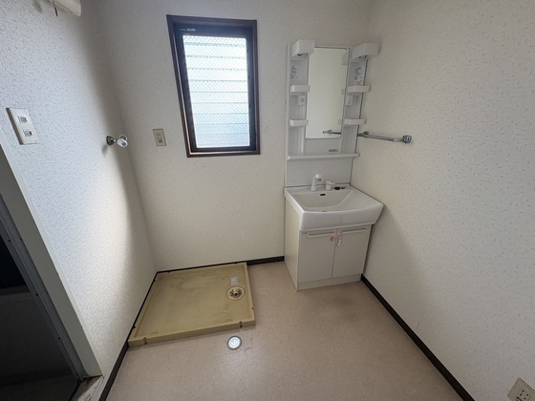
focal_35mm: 14
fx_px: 216
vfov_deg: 85.7
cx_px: 268
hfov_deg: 102.1
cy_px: 200
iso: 160
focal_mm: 2.22
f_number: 2.2
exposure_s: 1/99
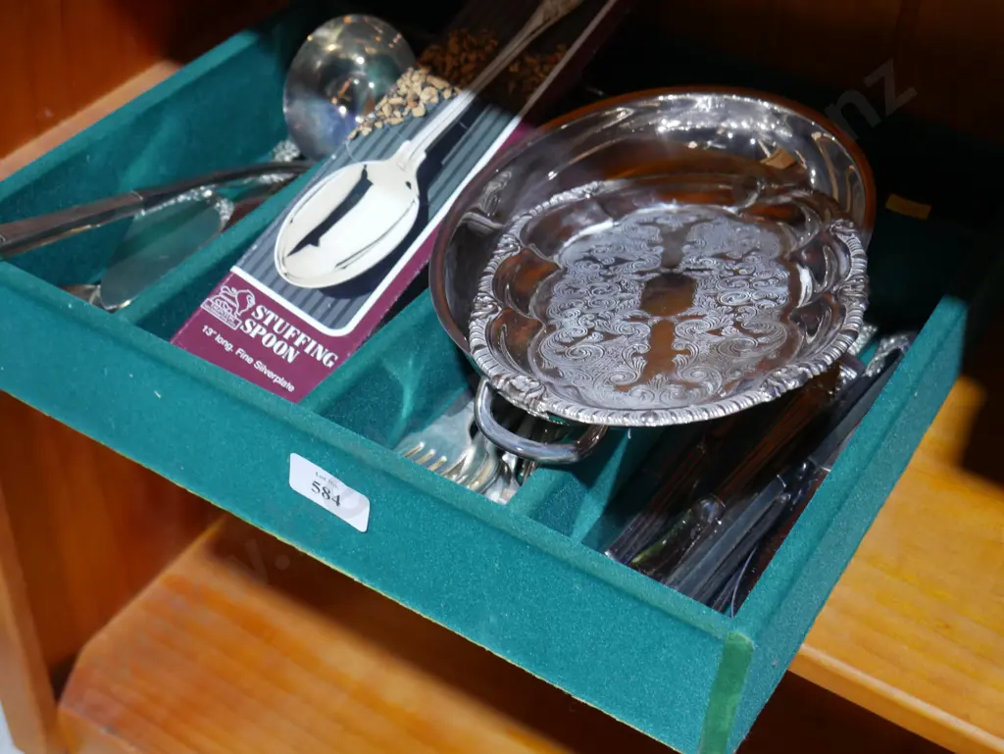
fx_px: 1451
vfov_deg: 29.1
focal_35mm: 50
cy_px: 377
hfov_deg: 38.2
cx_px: 502
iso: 1250
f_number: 5.3
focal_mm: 25
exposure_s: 1/60
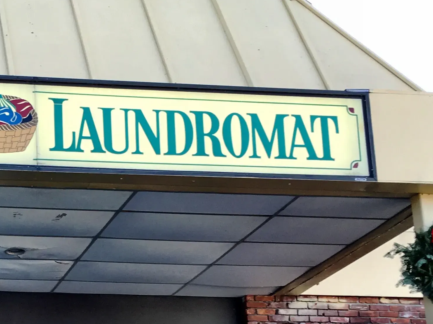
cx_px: -26
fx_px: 988
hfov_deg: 23.4
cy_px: 356
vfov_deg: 18.0
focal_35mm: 79
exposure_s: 1/139
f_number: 2.2
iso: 25
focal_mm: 4.15
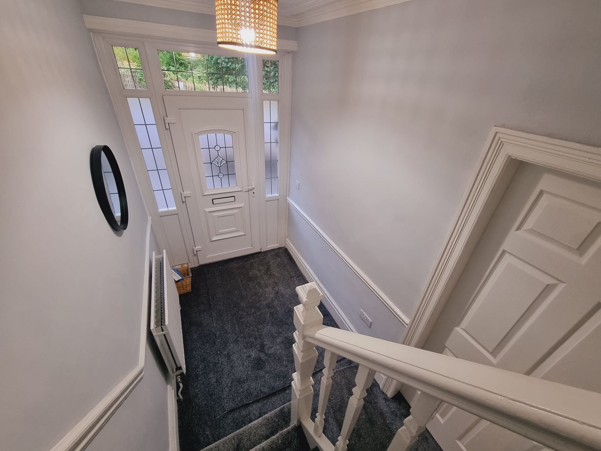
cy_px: 226
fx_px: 226
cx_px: 300
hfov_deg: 106.2
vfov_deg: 89.9
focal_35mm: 13
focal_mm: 2.2
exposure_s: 1/33
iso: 320
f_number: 2.2
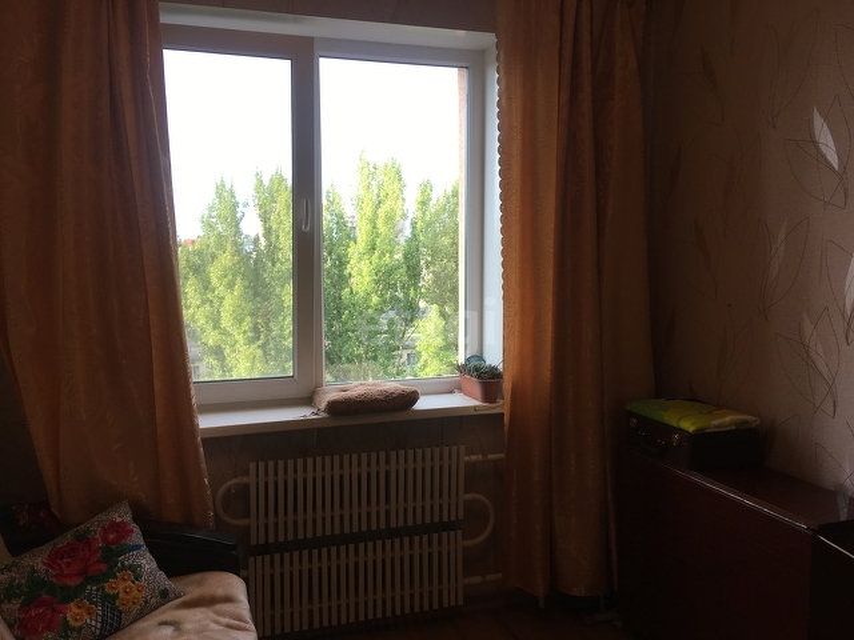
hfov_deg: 61.7
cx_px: 427
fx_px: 715
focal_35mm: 29
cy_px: 320
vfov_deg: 48.2
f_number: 2.2
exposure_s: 1/100
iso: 25
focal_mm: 4.15
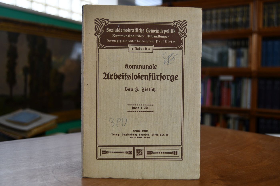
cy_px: 93
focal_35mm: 36
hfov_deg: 53.1
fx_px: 280
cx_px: 140
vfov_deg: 36.9
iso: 800
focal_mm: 24
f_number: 3.8
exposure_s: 1/200
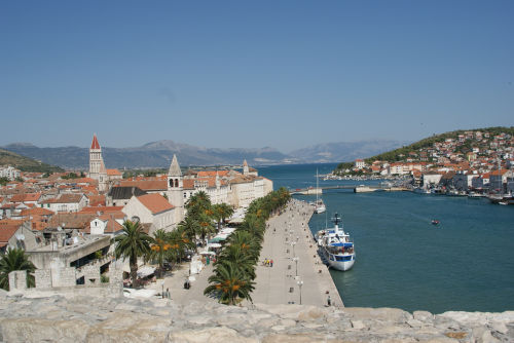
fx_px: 514
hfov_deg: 53.1
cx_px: 257
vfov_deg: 36.9
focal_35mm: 36
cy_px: 172
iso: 100
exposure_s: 1/320
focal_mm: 24
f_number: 10
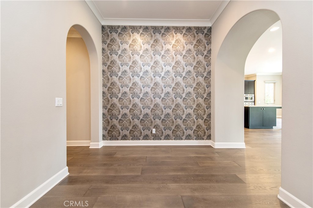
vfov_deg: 81.1
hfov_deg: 104.3
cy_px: 104
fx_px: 122
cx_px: 156
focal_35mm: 14
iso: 1250
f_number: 4
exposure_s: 1/60
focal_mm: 14
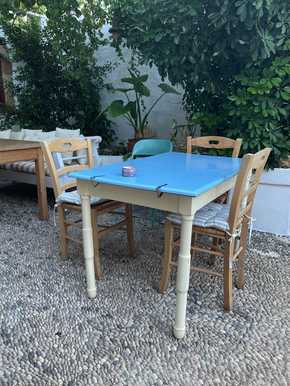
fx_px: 290
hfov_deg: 53.1
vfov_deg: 67.3
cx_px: 145
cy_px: 193
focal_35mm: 26
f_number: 1.6
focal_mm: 4.2
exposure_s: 1/121
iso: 80
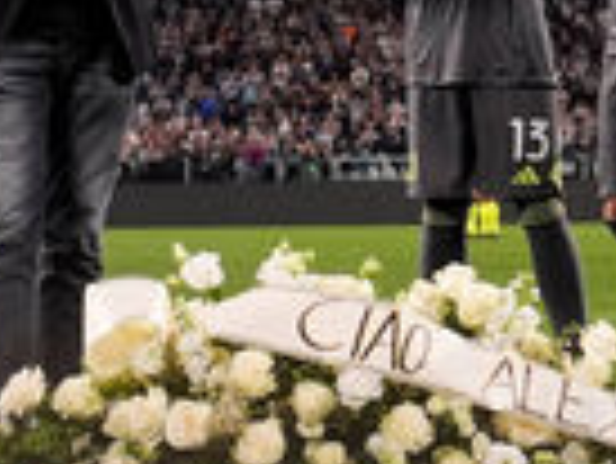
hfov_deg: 8.4
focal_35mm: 235
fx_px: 4186
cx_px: 209
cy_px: -173
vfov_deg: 6.3
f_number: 3.5
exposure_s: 1/1250
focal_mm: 43
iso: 2000
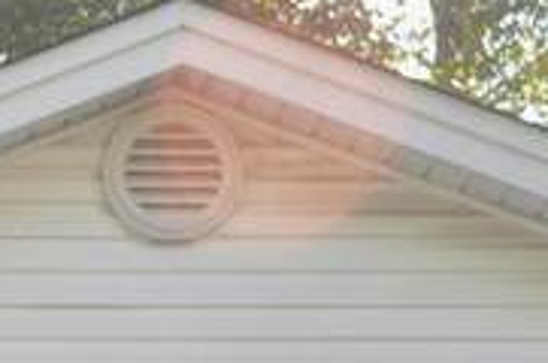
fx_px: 3221
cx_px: -106
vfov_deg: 6.3
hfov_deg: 9.6
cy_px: 681
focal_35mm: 212
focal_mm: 20
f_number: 6.7
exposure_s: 1/200
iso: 200
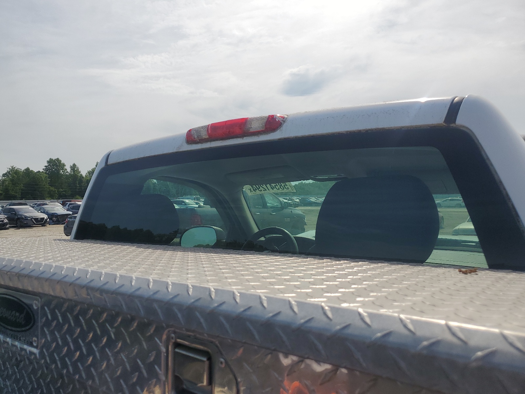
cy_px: 197
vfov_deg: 53.1
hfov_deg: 67.3
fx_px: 394
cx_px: 262
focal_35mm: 26
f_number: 1.5
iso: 50
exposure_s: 1/10000
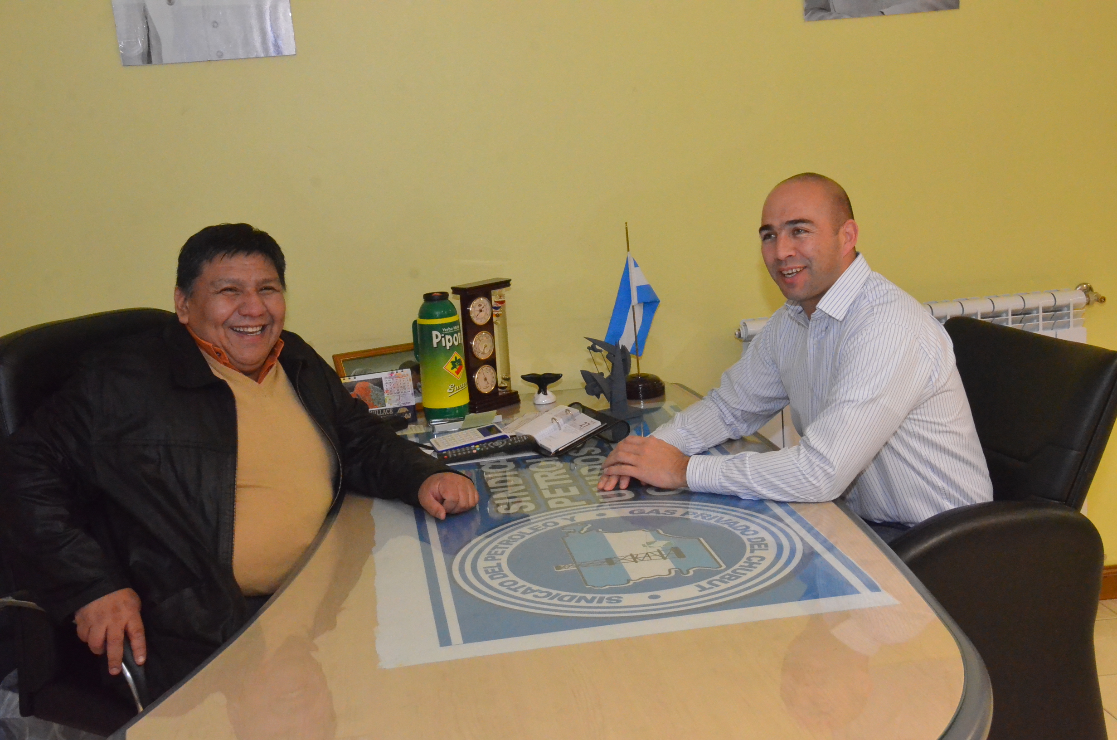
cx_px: 558
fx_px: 1440
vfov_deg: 28.8
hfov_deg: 42.4
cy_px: 370
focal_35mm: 46
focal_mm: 31
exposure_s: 1/60
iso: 6400
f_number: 11
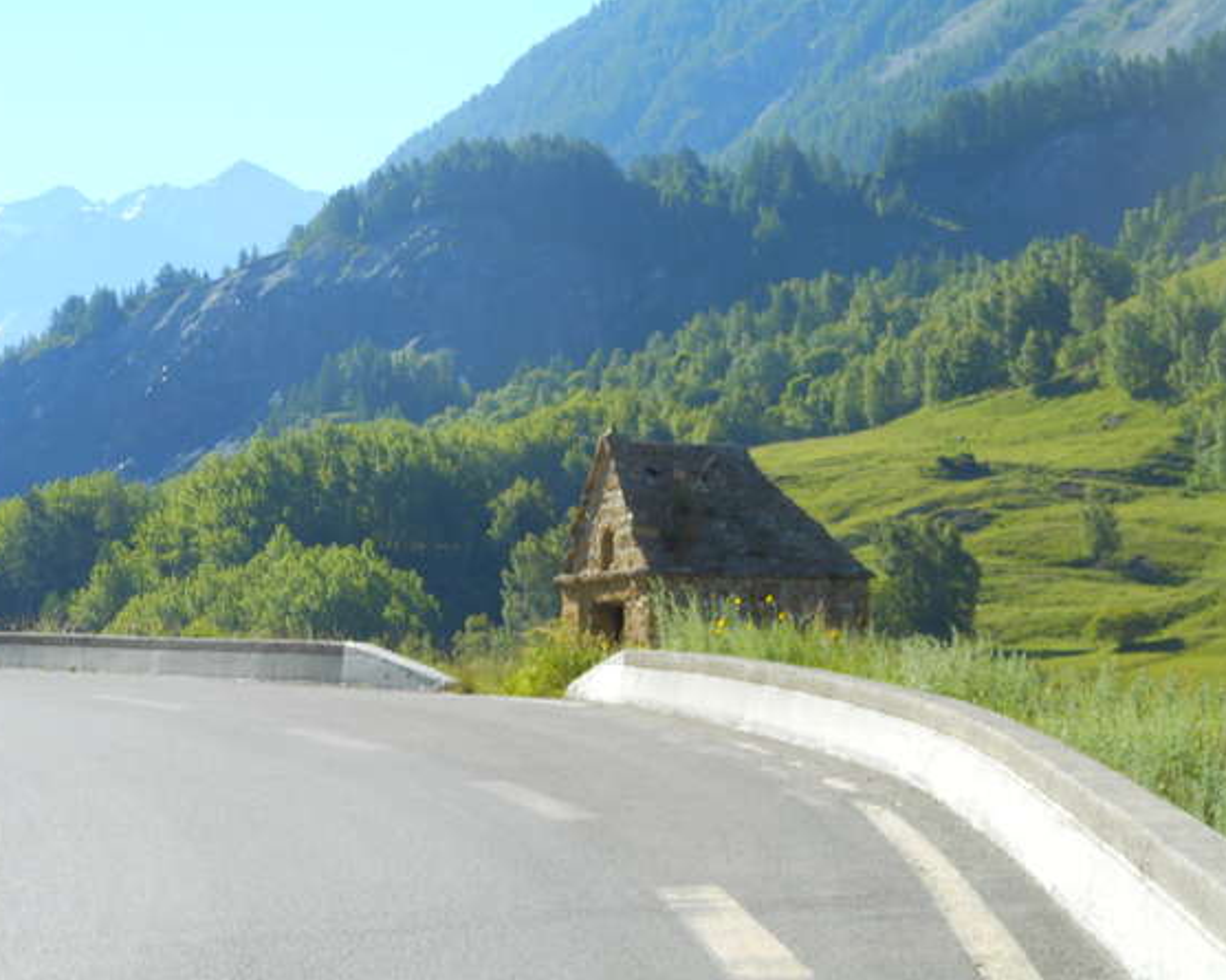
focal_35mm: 81
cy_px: 491
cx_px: 594
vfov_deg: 18.9
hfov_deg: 23.6
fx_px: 2938
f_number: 5.5
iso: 80
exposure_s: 1/200
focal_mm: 13.8
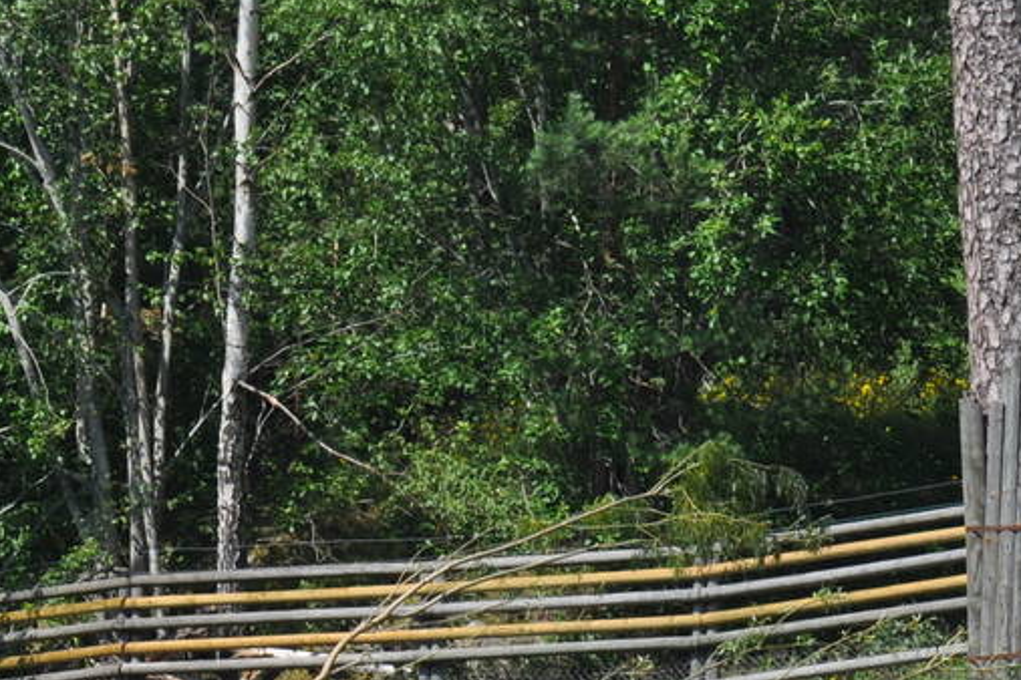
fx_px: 11003
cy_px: 788
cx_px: -499
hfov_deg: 5.3
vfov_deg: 3.5
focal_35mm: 388
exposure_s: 1/320
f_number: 9
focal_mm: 82
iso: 200
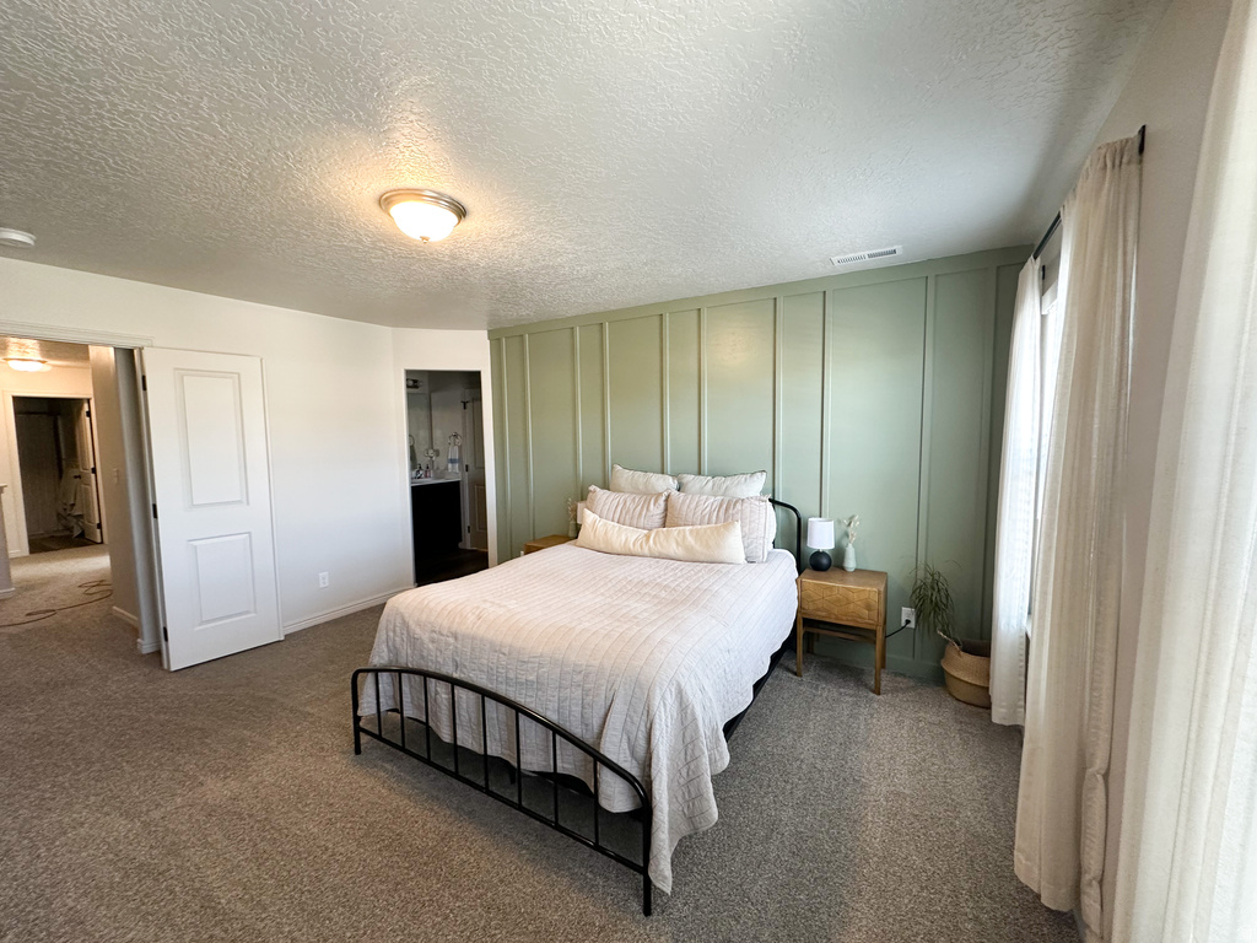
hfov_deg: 102.1
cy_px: 472
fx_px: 508
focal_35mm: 14
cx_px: 628
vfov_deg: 85.7
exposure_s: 1/60
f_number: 2.2
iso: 250
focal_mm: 2.22
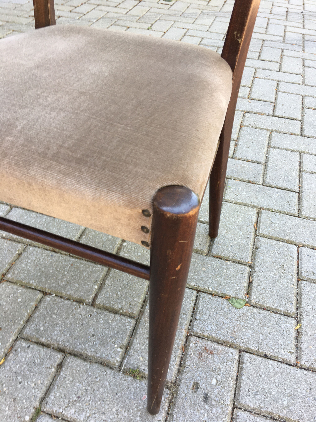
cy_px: 211
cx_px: 158
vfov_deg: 61.7
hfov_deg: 48.2
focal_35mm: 29
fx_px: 353
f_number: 2.2
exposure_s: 1/100
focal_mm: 4.15
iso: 32
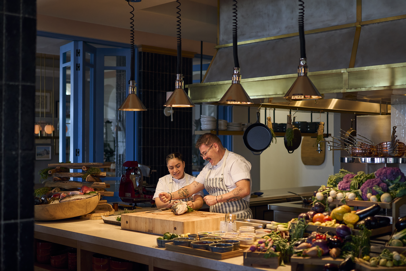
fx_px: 586
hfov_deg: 38.2
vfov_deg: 26.0
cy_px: 136
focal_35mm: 52
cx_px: 203
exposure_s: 1/1250
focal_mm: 35
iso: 500
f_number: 1.4
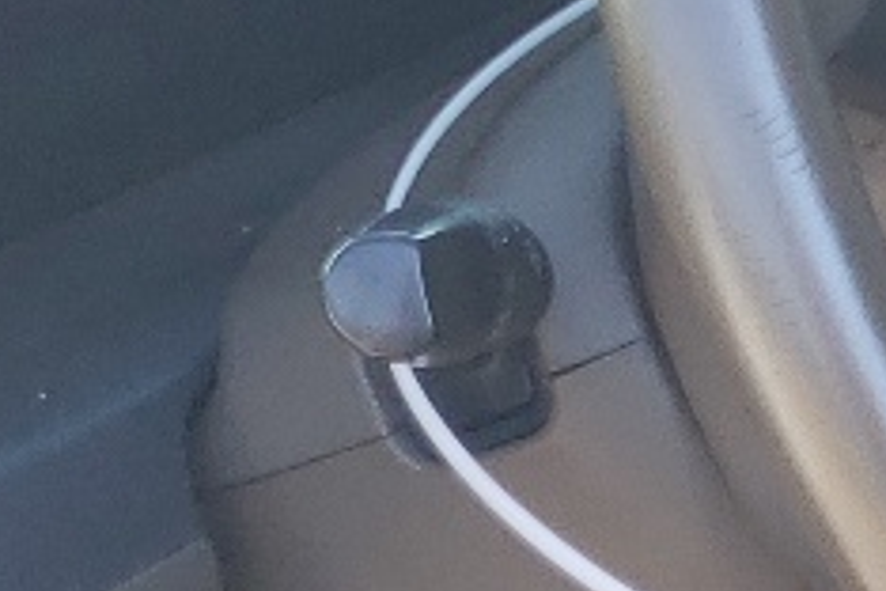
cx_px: 2491
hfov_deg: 9.3
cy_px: 864
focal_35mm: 185
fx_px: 4553
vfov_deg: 7.3
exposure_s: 1/250
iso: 50
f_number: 1.5
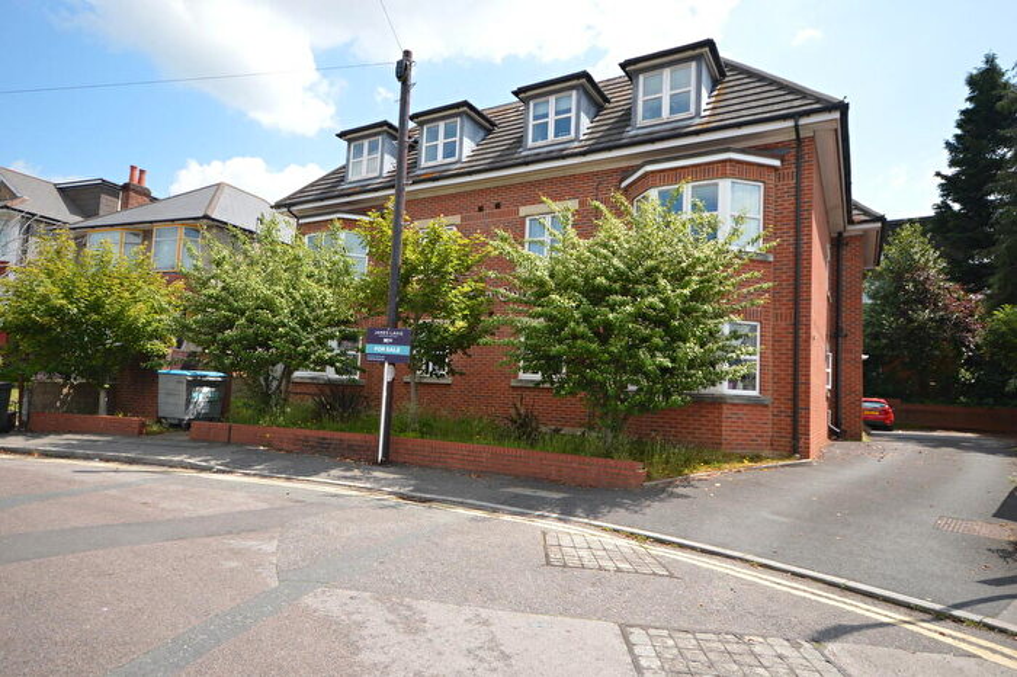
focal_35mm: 21
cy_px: 338
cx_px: 508
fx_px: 593
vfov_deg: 59.4
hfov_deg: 81.2
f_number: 6.3
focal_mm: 14
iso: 100
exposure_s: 1/160
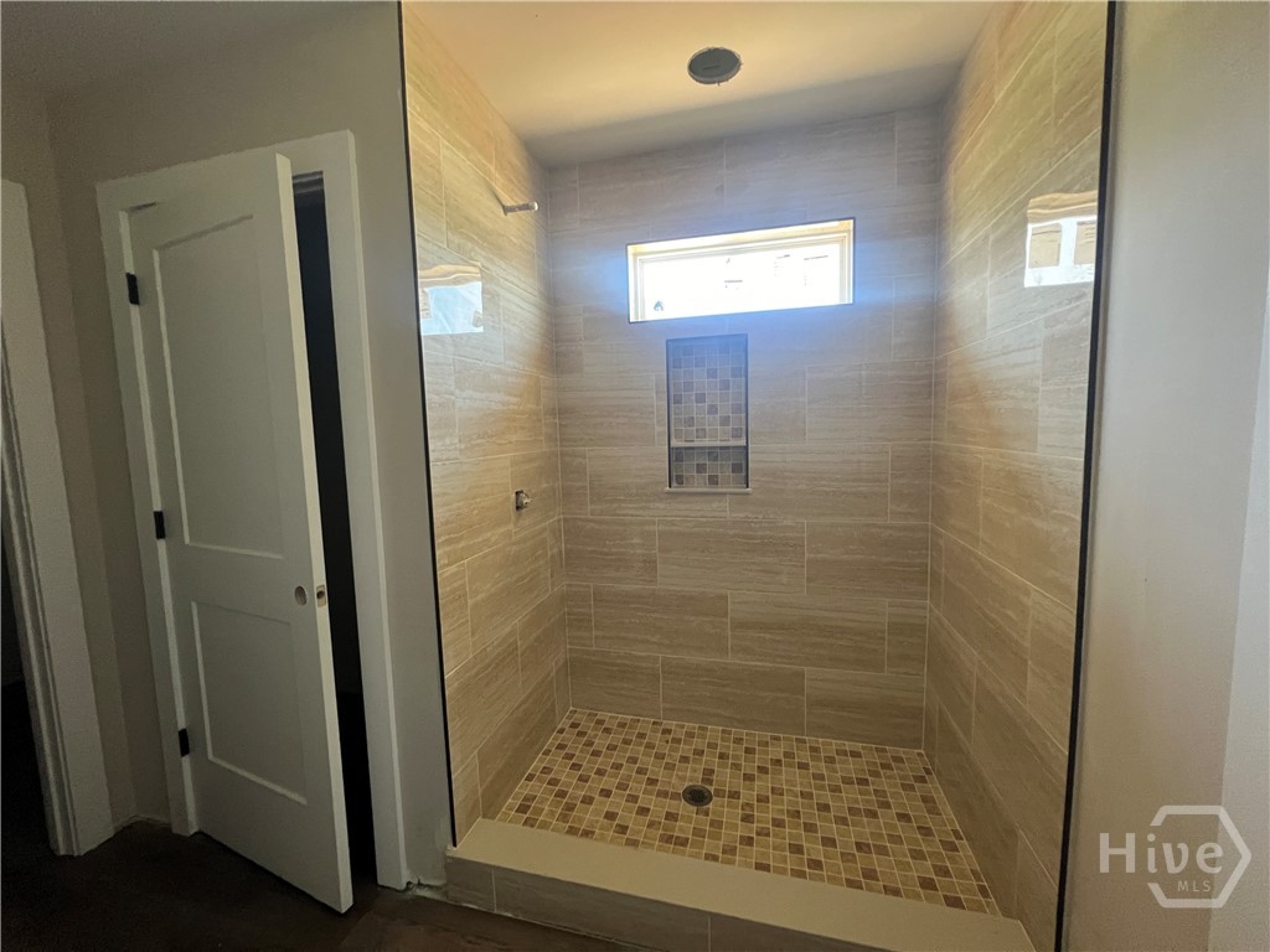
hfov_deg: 106.2
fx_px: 477
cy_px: 476
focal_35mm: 13
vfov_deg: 89.9
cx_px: 635
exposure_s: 1/60
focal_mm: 1.57
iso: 500
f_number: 1.8
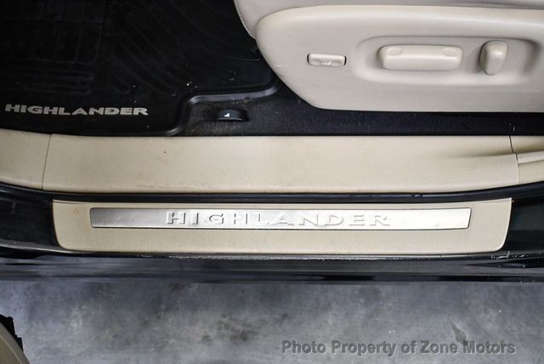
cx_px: 272
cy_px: 182
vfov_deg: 30.6
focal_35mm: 44
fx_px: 665
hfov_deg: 44.5
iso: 3200
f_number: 3.8
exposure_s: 1/125
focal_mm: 22
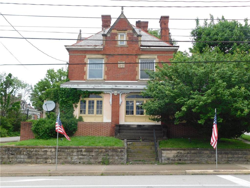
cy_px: 94
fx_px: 260
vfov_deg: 39.7
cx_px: 125
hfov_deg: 51.4
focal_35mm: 36
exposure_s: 1/400
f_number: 3.5
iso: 125
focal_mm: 6.3
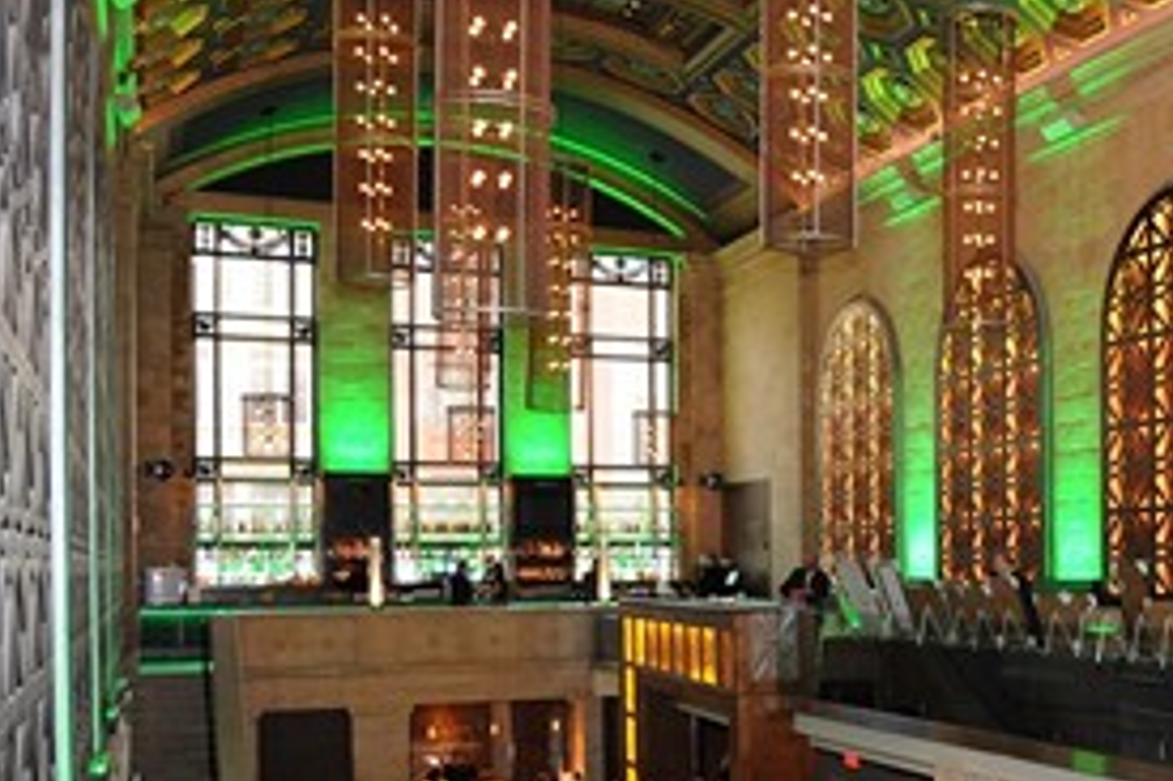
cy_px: 585
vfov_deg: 27.7
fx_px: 1563
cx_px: 1083
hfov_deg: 38.0
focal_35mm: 48
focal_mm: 24
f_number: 4.5
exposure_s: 1/30
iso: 2500
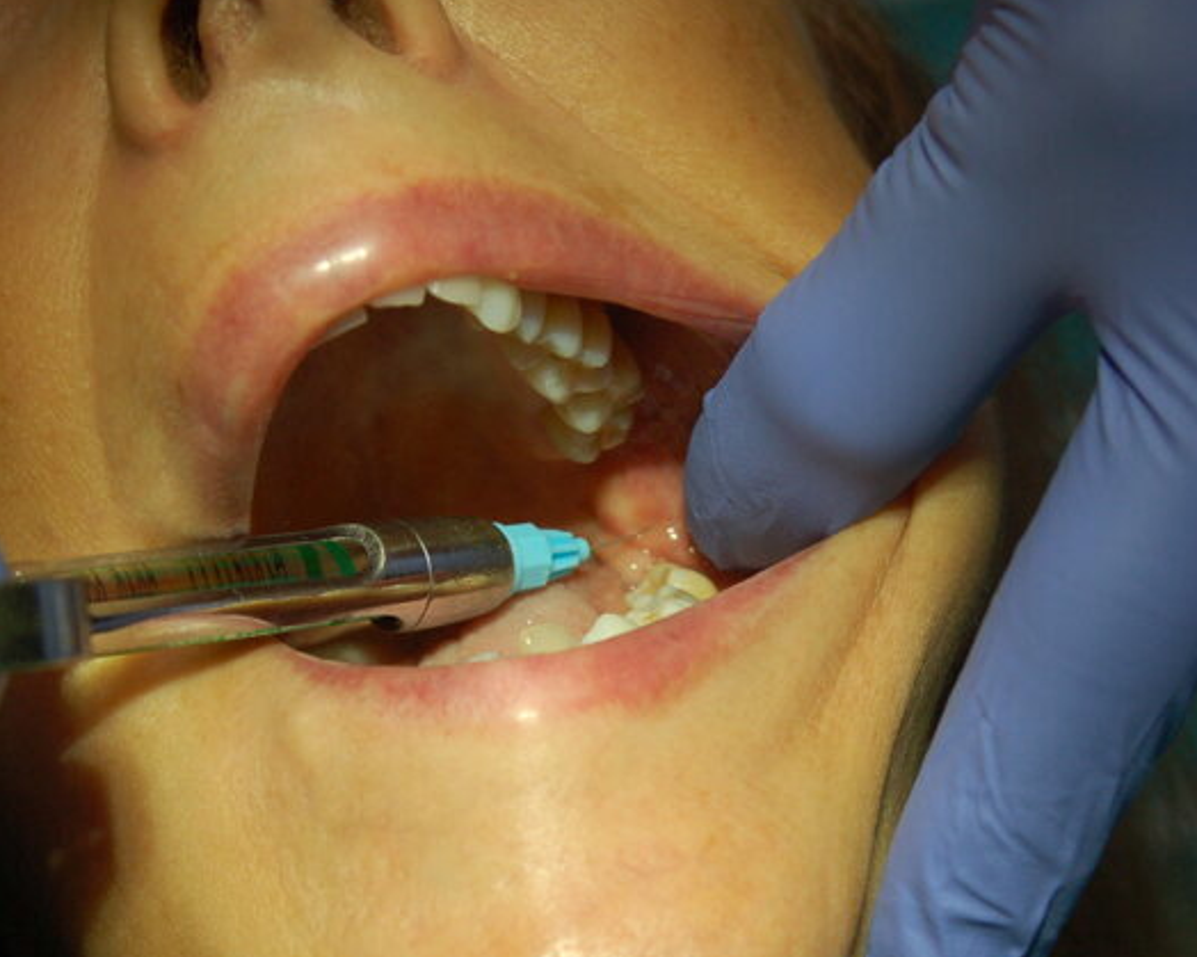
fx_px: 3613
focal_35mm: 102
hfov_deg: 18.8
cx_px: 739
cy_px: 636
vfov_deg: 15.1
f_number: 5.6
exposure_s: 1/125
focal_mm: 42
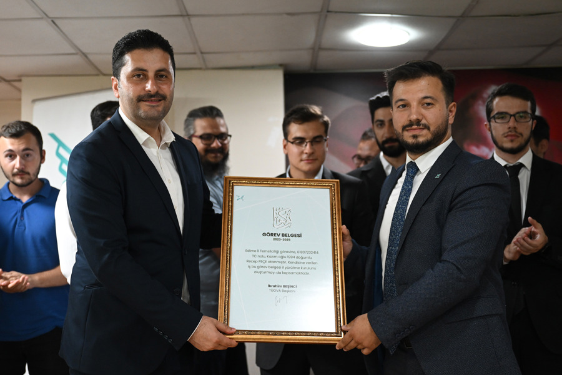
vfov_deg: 31.9
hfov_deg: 46.4
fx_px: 656
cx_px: 281
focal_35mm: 42
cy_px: 188
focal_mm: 42
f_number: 2.8
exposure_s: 1/160
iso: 2500
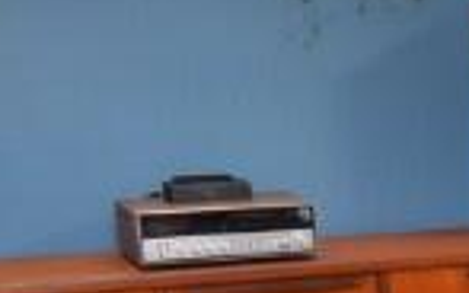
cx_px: 763
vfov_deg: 9.8
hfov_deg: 14.8
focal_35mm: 128
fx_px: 1637
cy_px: 506
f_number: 4
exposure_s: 1/60
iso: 640
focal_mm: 12
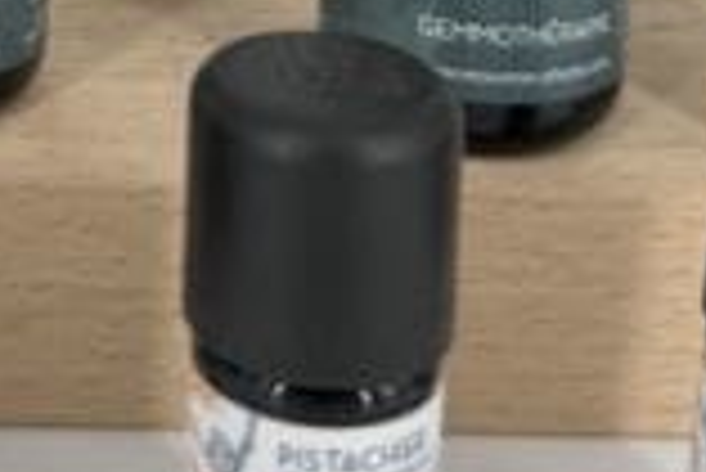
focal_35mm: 106
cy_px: -402
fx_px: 2081
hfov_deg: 18.4
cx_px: -117
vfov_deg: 11.9
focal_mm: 6.76
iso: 80
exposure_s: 1/1285
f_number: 1.78
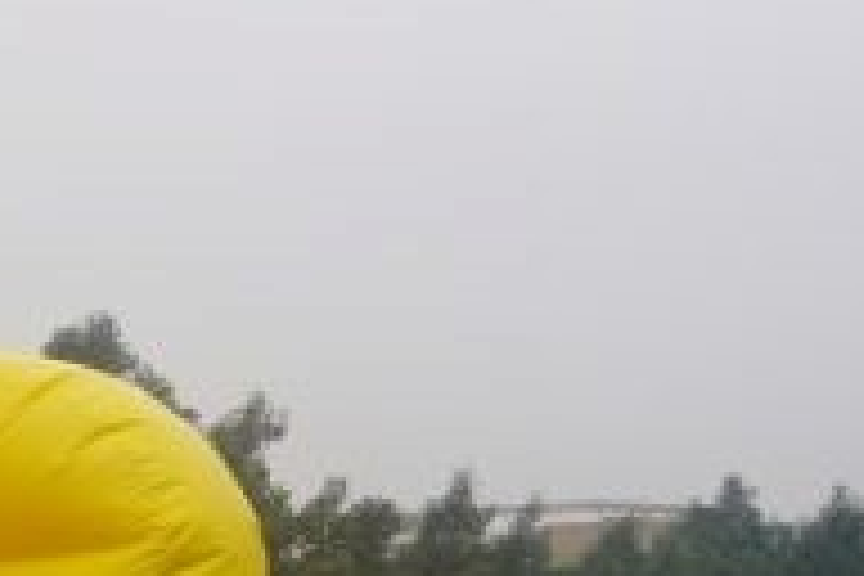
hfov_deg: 13.3
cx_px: -986
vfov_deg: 10.6
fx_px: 3072
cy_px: 583
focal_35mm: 128
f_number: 7.1
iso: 100
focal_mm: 16
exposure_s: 1/100
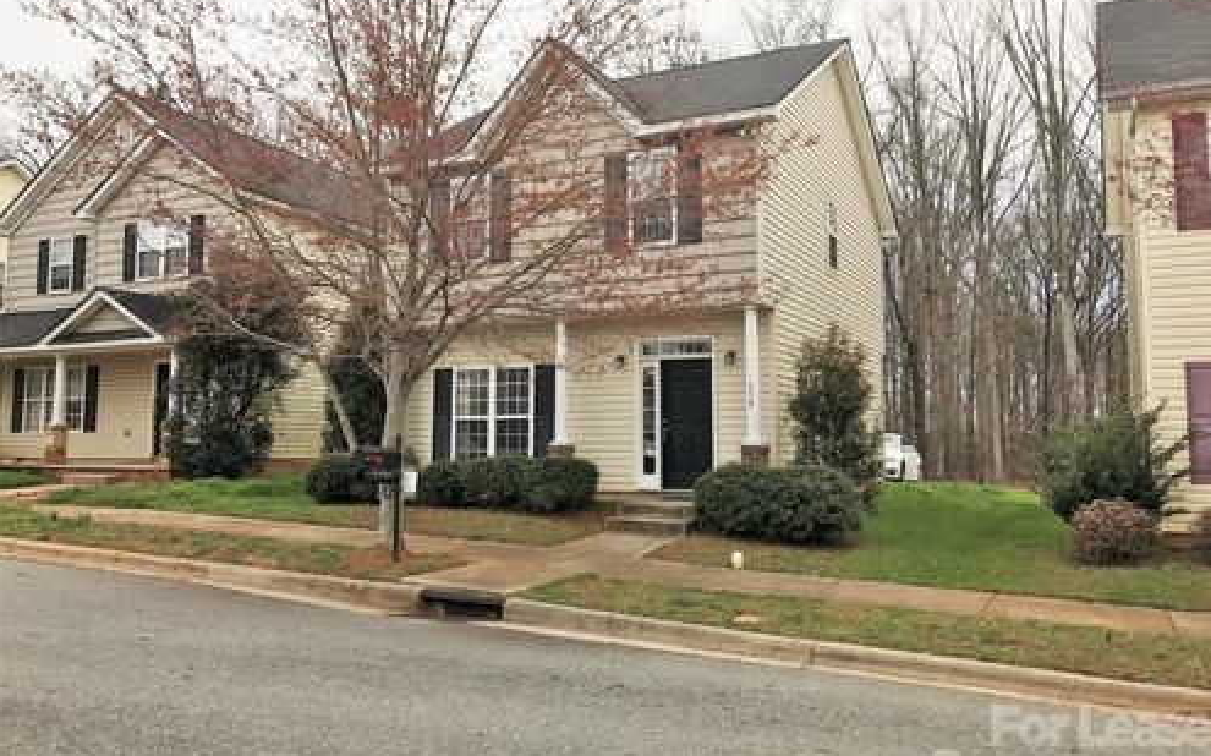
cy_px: 363
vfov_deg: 41.8
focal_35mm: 30
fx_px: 990
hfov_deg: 62.9
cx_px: 609
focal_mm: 3.99
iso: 20
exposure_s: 1/1389
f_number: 1.8
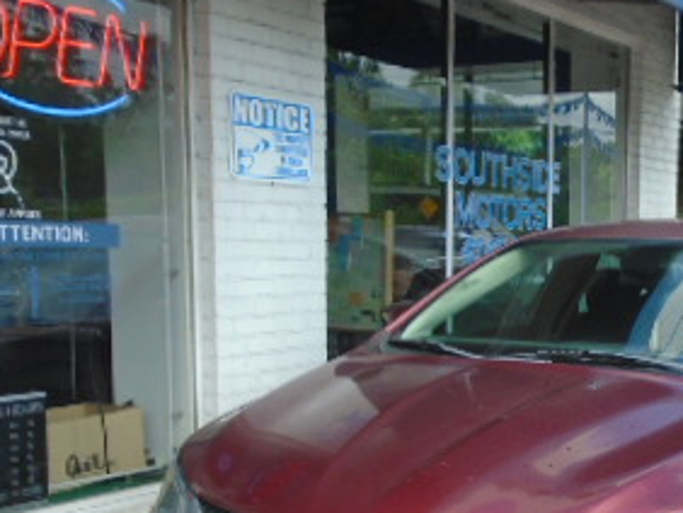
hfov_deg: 31.3
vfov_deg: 24.4
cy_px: 428
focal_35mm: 59
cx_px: 601
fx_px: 1165
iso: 100
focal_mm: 4.6
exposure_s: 1/640
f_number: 3.2
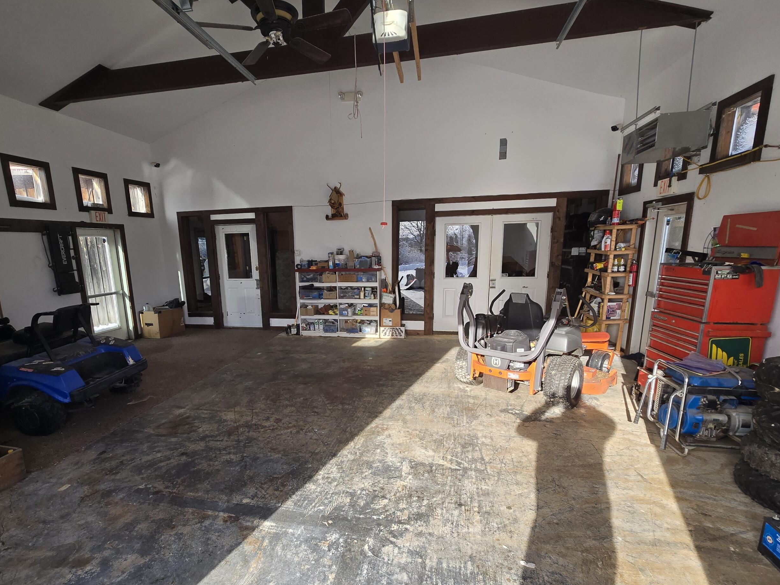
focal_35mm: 16
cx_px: 346
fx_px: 360
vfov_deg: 77.8
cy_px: 327
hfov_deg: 94.1
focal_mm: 2.2
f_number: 2.2
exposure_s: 1/426
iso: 50
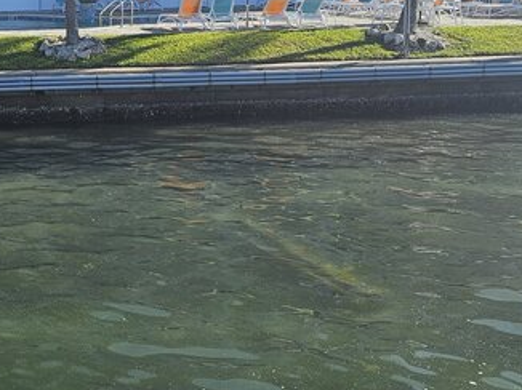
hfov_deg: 24.4
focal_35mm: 70
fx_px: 1055
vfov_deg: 20.7
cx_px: -154
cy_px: 66
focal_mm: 6.3
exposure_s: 1/554
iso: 10
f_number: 1.7
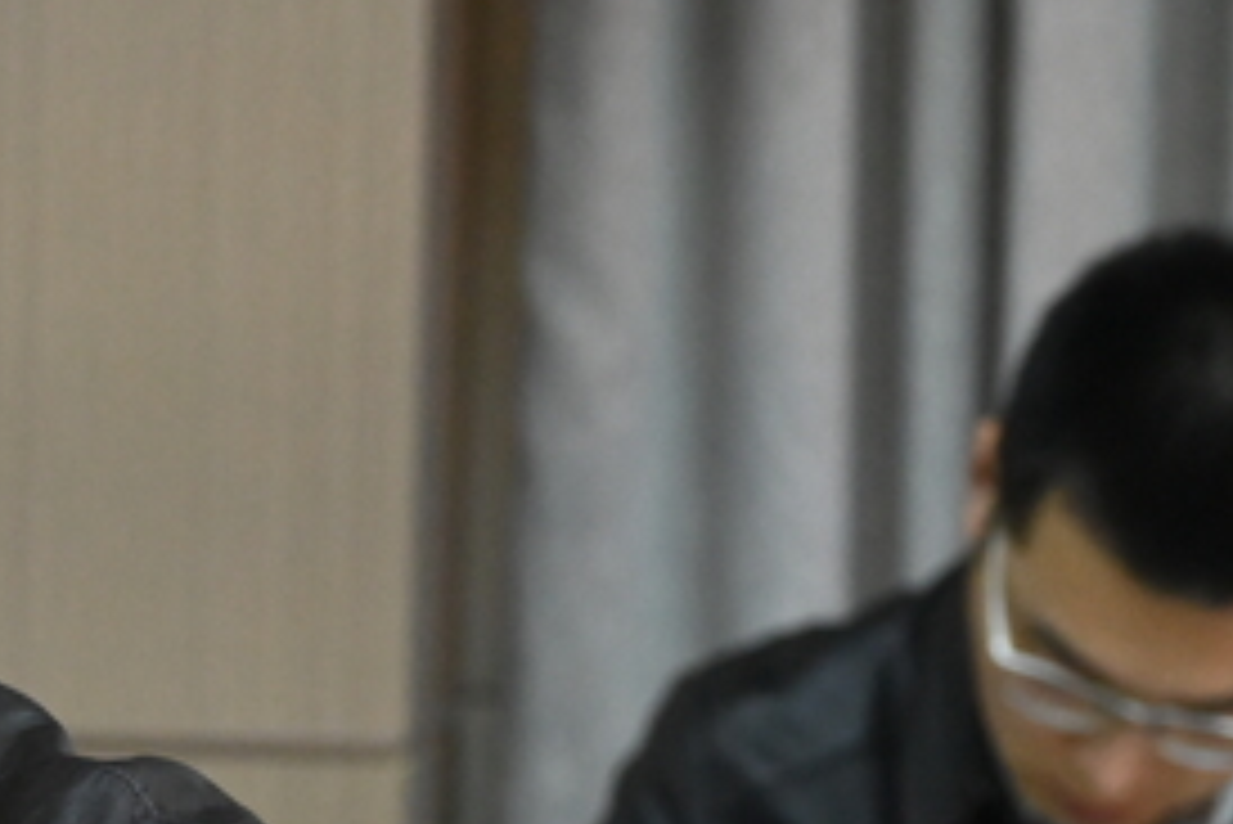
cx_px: -324
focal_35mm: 285
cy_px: 1065
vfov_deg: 4.8
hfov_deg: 7.2
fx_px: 9766
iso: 4000
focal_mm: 78
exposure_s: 1/250
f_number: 4
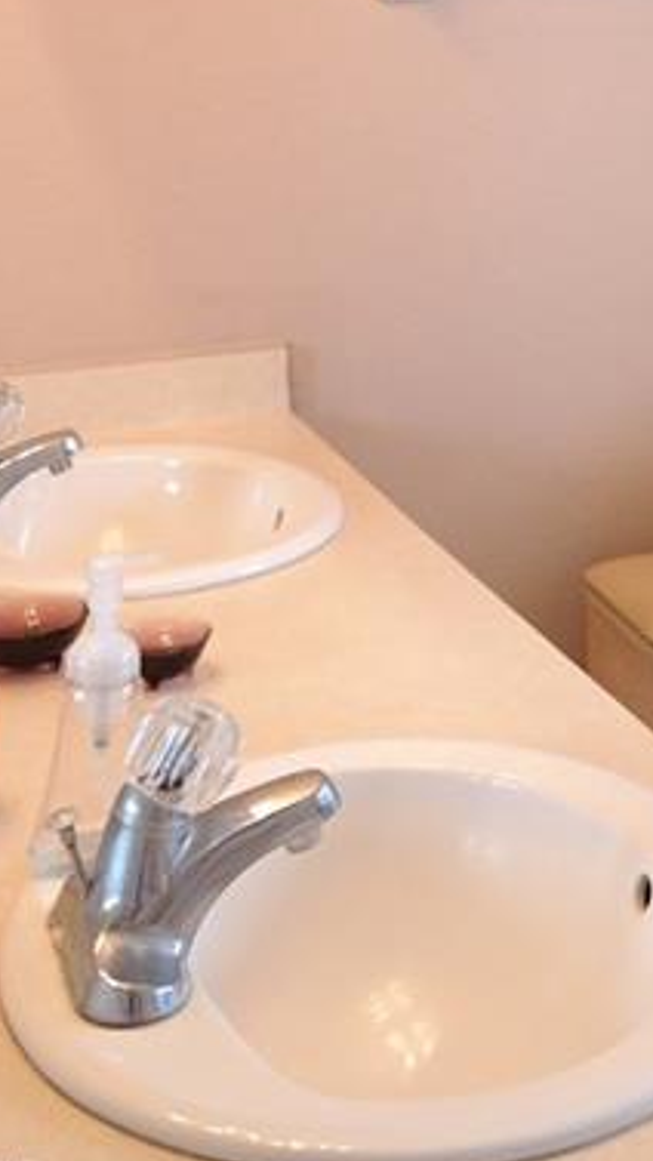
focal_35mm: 64
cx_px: 665
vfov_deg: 30.6
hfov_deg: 18.3
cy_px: 12
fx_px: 1970
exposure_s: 1/40
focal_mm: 20
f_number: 3.5
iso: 200
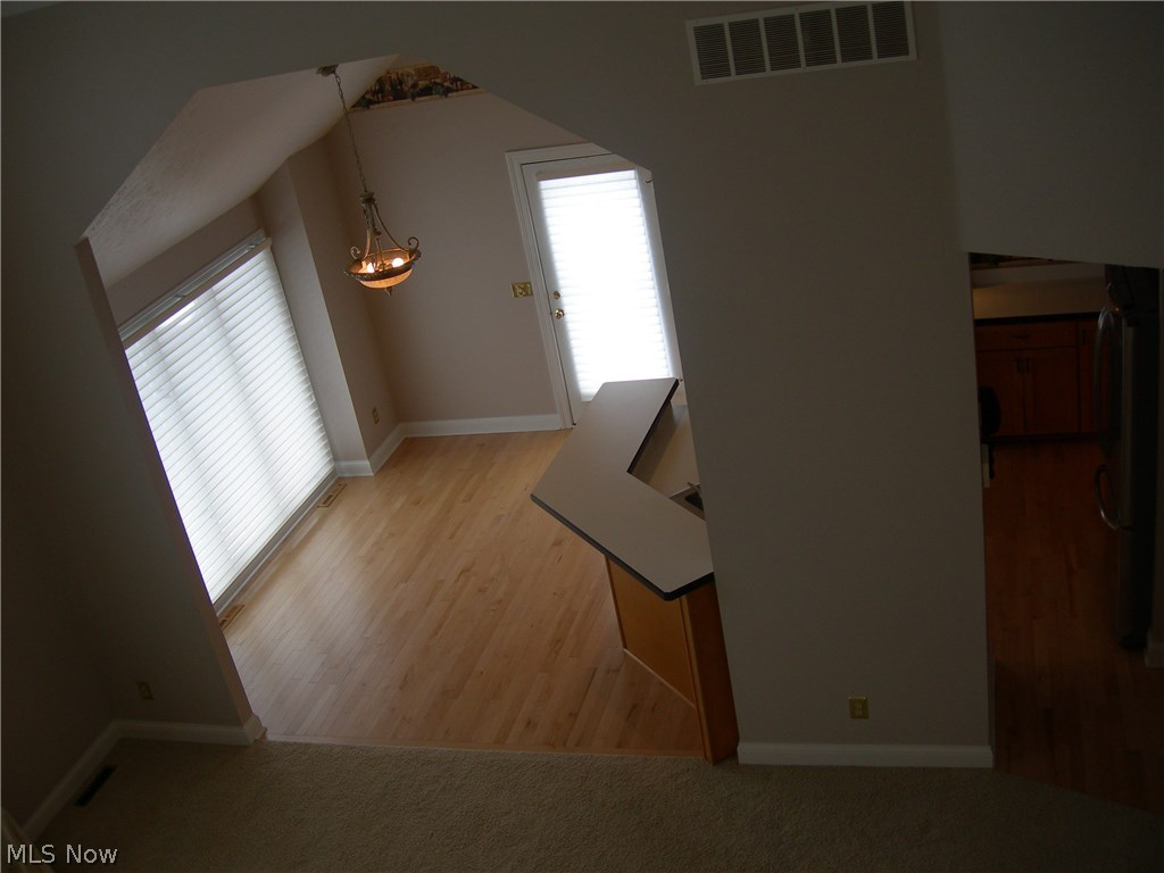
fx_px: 1278
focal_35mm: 38
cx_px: 582
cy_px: 436
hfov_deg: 49.0
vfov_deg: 37.7
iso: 50
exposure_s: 1/56.3
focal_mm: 7.8
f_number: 2.8
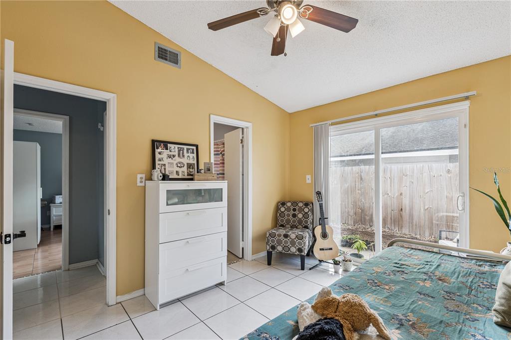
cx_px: 256
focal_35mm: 16
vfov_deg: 73.7
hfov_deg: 96.8
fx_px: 227
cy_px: 170
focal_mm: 16
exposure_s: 1/8
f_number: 13
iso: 125
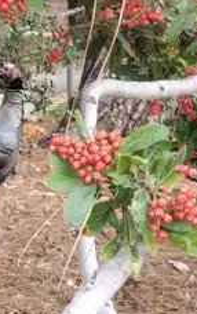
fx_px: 1251
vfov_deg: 14.2
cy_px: 37
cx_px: -192
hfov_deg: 8.5
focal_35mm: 146
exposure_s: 1/30
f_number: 2.4
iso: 64
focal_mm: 6
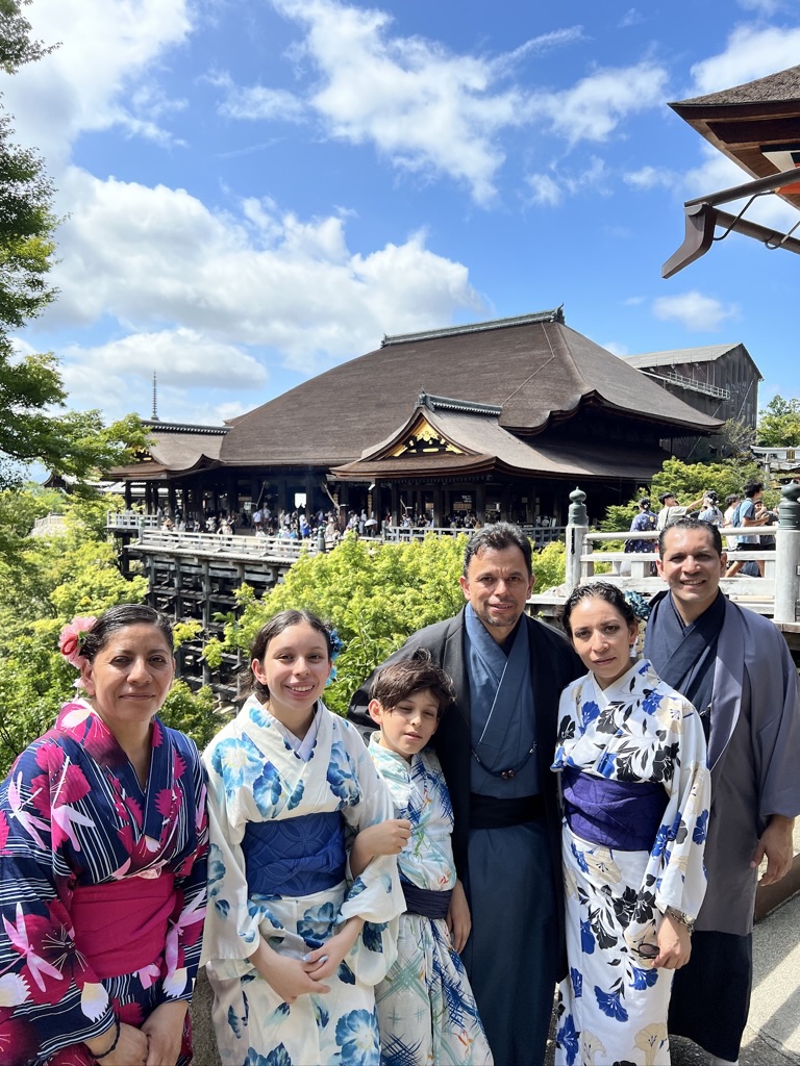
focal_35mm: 26
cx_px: 400
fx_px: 801
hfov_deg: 53.1
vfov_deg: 67.3
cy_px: 533
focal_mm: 5.7
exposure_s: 1/2571
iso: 50
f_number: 1.5
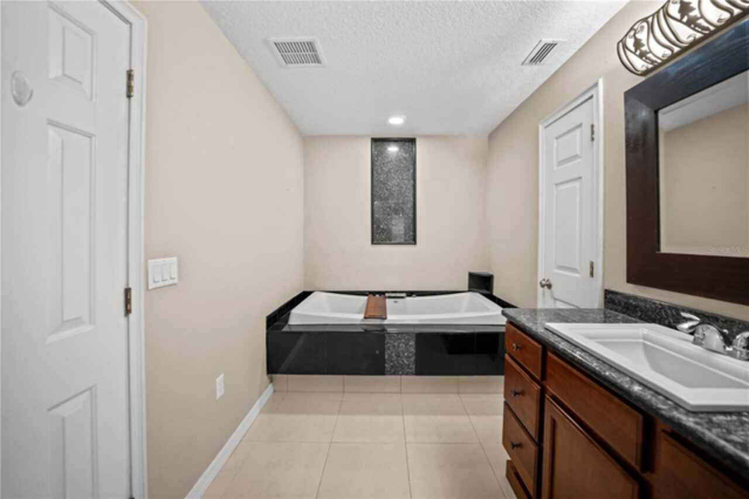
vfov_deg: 81.1
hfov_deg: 104.3
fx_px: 291
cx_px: 374
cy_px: 250
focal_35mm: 14
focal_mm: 14
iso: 250
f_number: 2.8
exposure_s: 1/1.67
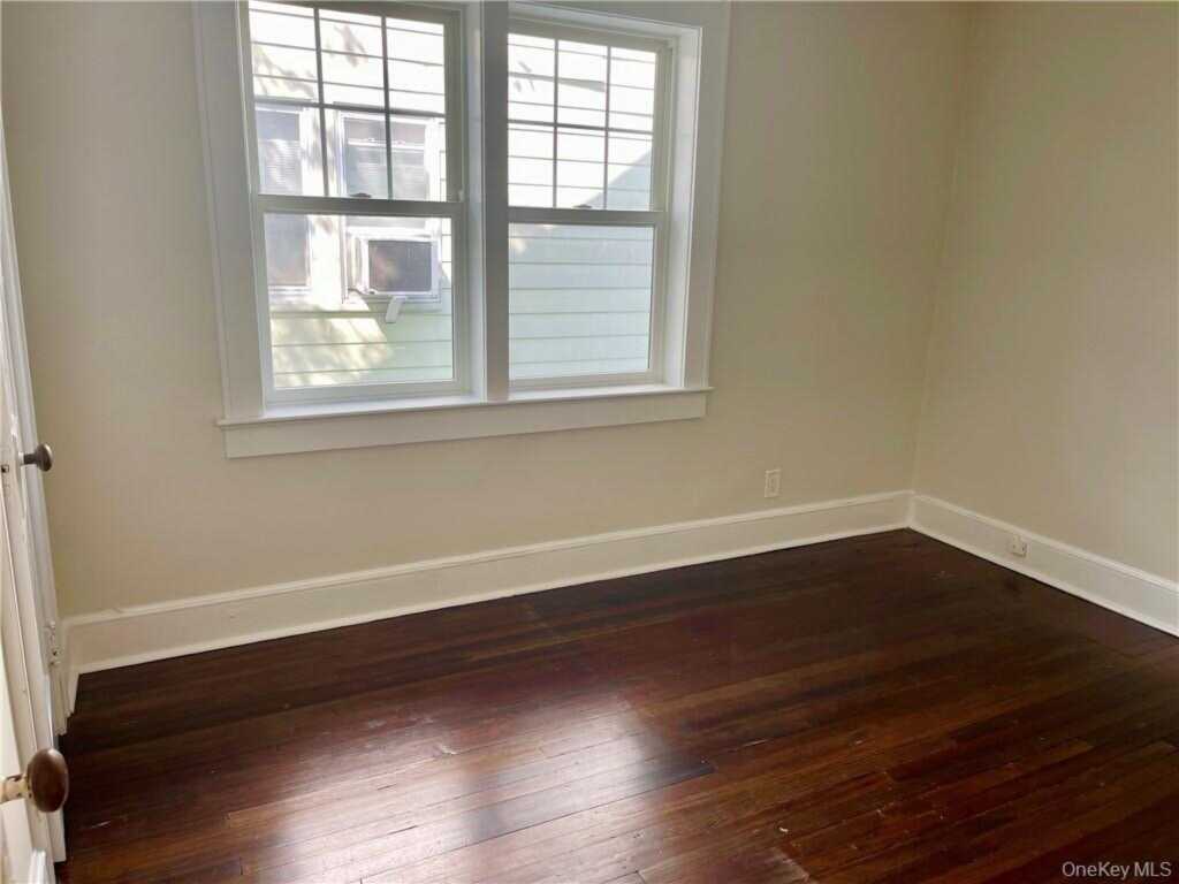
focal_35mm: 26
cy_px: 442
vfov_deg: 53.1
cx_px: 590
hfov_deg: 67.3
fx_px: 886
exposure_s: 1/120
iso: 32
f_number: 1.6
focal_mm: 5.1
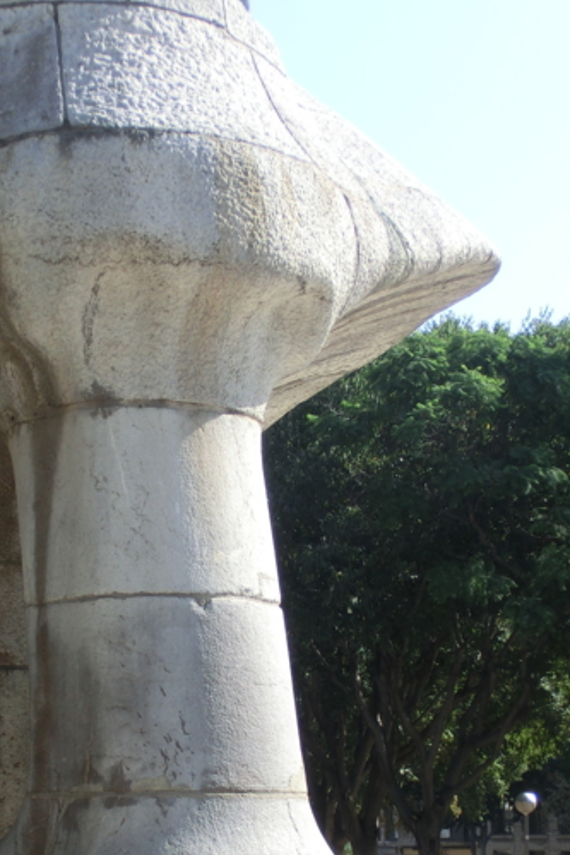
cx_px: 130
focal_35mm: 95
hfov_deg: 14.3
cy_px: 631
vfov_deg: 21.3
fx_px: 2255
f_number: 4.5
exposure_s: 1/320
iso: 100
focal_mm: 10.04
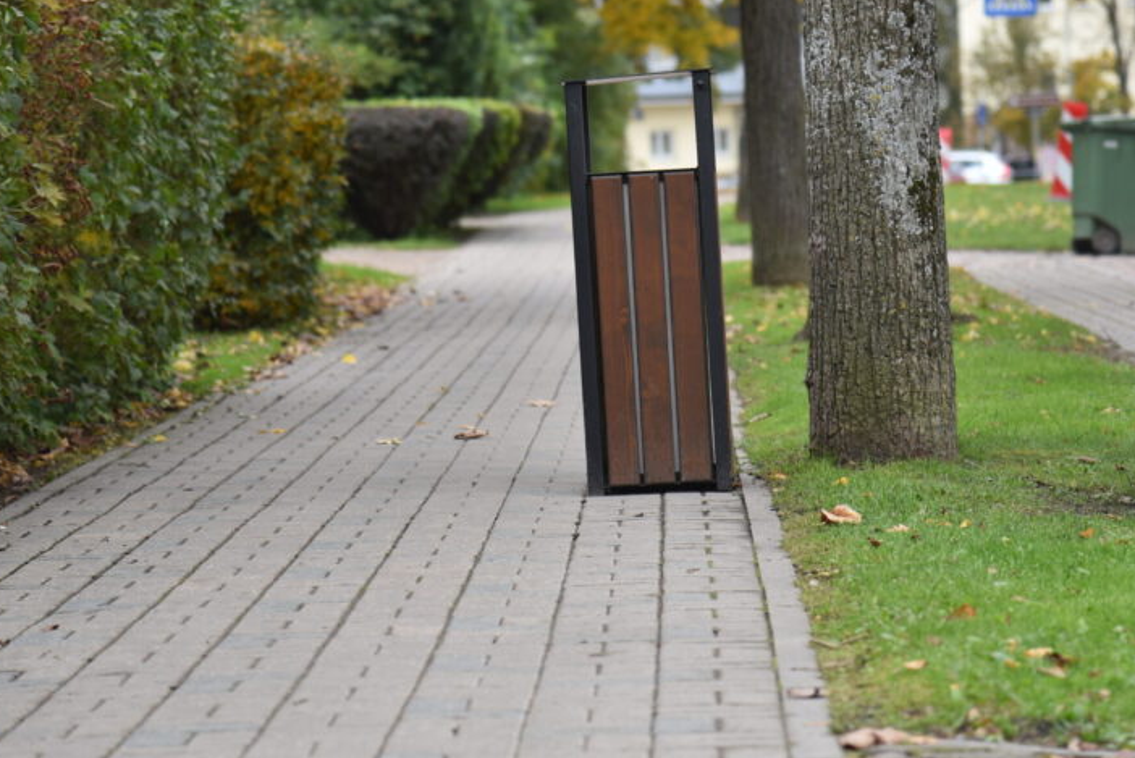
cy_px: 251
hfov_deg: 11.7
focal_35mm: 175
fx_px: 5521
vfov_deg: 7.9
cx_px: 571
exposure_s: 1/200
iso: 180
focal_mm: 120
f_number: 4
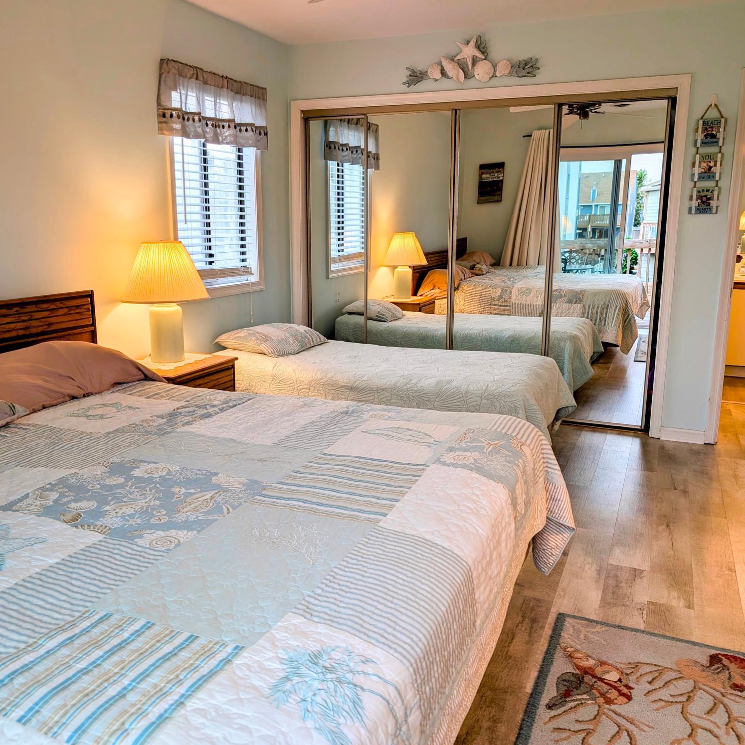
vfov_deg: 55.6
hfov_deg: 55.6
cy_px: 374
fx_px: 706
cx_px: 363
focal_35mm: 29
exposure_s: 1/40
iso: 24
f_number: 1.68
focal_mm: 6.9
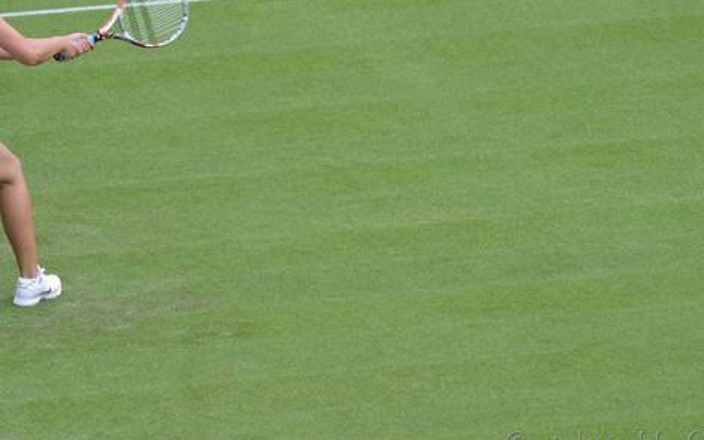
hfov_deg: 3.7
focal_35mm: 566
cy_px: 135
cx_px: 331
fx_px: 10859
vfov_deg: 2.3
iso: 320
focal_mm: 250
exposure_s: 1/500
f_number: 5.3
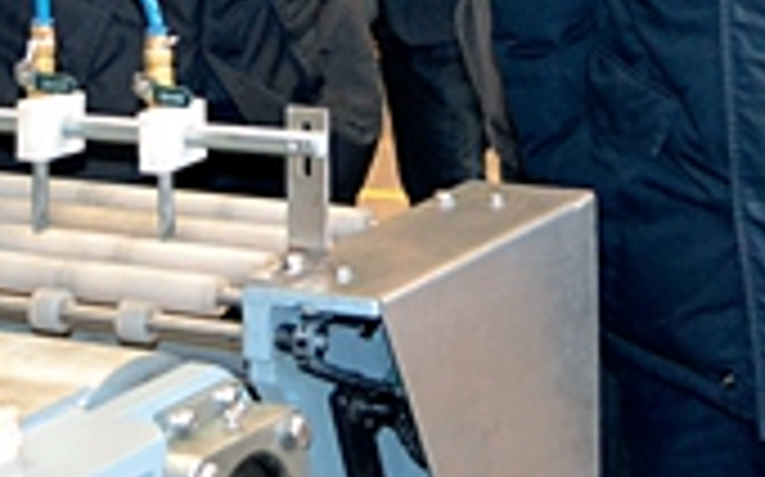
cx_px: 513
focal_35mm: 129
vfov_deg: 9.7
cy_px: -308
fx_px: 2688
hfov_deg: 16.2
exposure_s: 1/60
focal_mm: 26
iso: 2000
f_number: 4.2
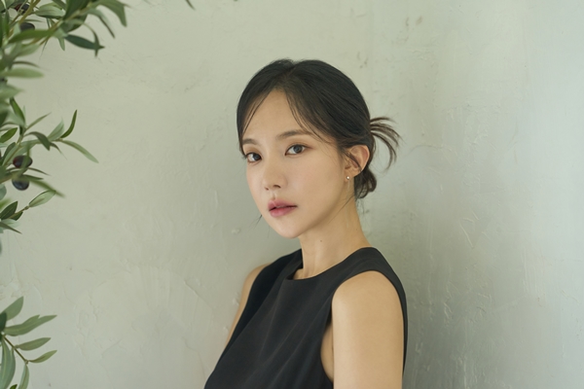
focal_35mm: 70
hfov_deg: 28.8
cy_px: 194
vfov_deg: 19.5
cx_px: 292
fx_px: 1135
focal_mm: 70
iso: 1600
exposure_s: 1/125
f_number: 2.8
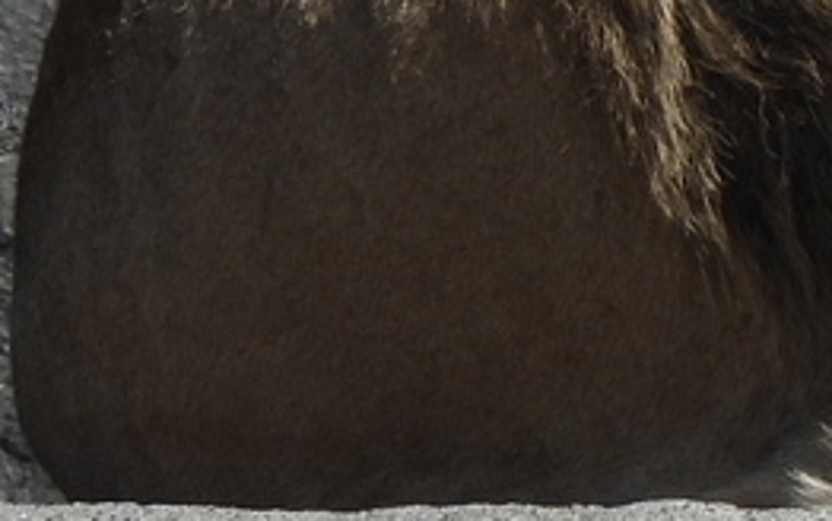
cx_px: 1331
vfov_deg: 0.3
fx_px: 117573
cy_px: -203
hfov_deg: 0.4
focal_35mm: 5183
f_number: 5.6
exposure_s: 1/500
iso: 125
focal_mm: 178
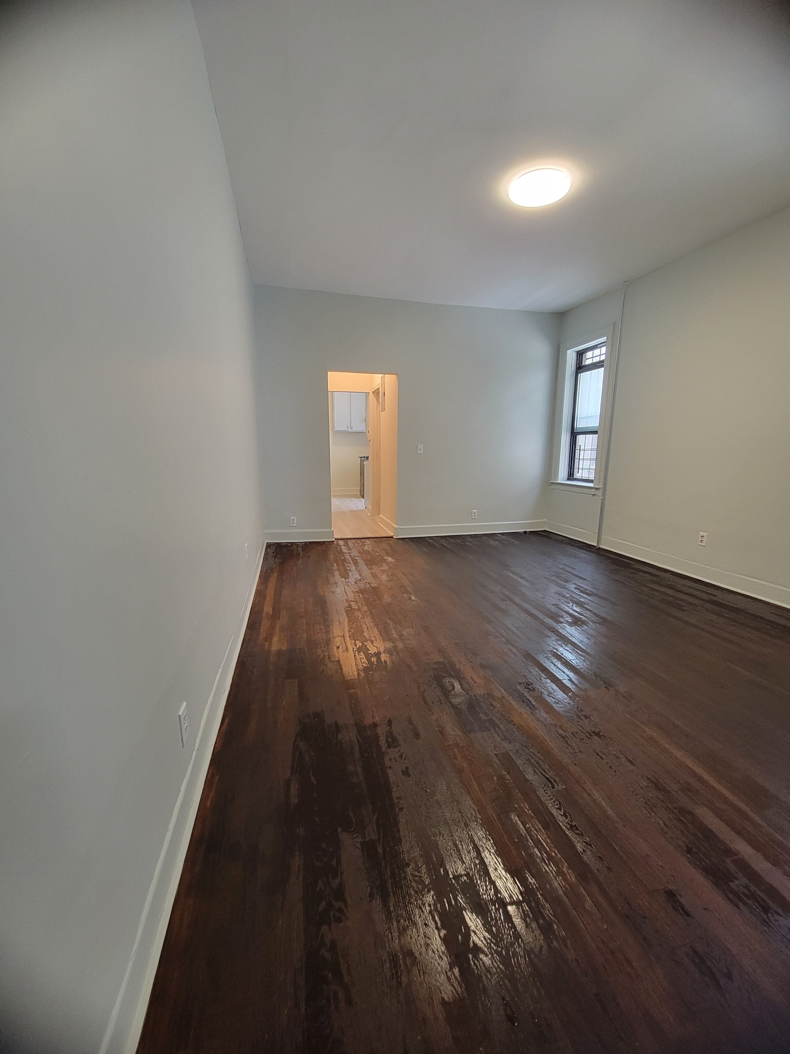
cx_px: 395
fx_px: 396
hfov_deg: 89.9
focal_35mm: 13
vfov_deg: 106.2
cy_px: 527
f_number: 2.2
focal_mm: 2.2
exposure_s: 1/30
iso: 320
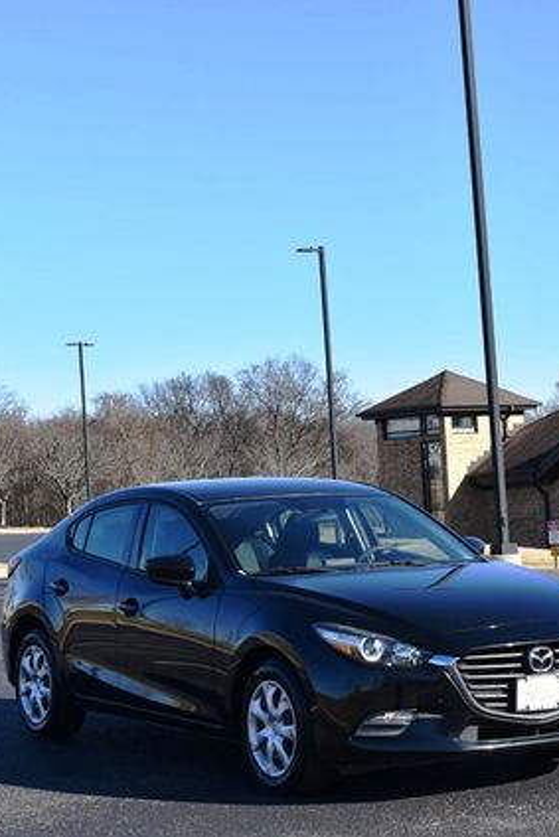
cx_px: 462
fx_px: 2001
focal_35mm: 86
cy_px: 419
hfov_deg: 15.8
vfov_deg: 23.6
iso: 125
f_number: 8
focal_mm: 38
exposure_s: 1/250
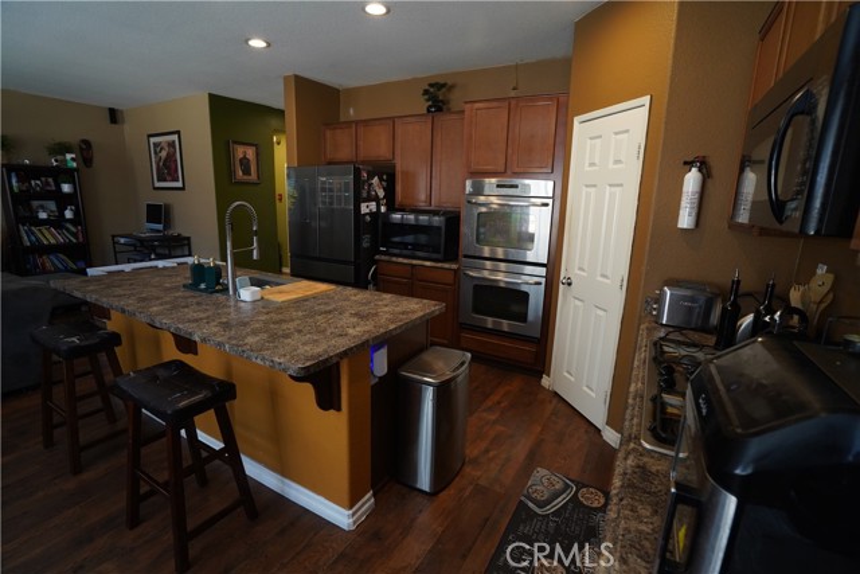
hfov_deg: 96.7
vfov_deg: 73.8
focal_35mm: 16
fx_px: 382
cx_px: 430
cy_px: 287
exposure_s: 1/50
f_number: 5
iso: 1600
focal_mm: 16
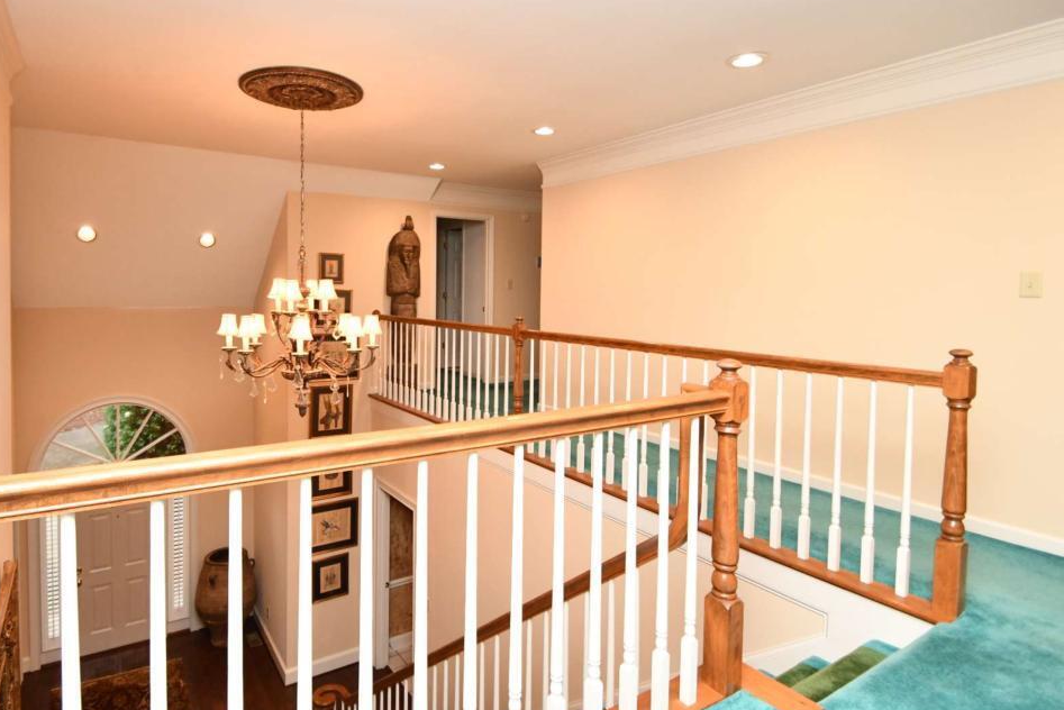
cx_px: 444
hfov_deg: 86.1
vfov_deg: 64.3
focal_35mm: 19
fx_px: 562
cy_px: 306
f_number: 4
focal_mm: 10
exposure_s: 1/60
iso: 1250
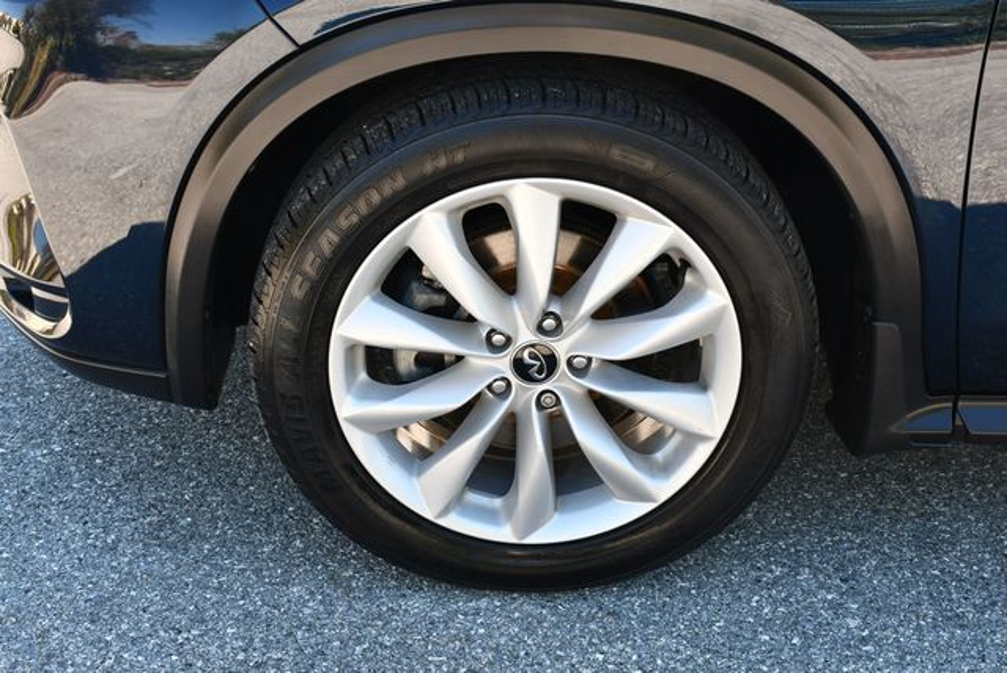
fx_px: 1400
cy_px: 336
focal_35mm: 50
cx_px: 504
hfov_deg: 39.6
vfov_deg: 27.0
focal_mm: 25
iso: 400
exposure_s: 1/250
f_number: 5.6
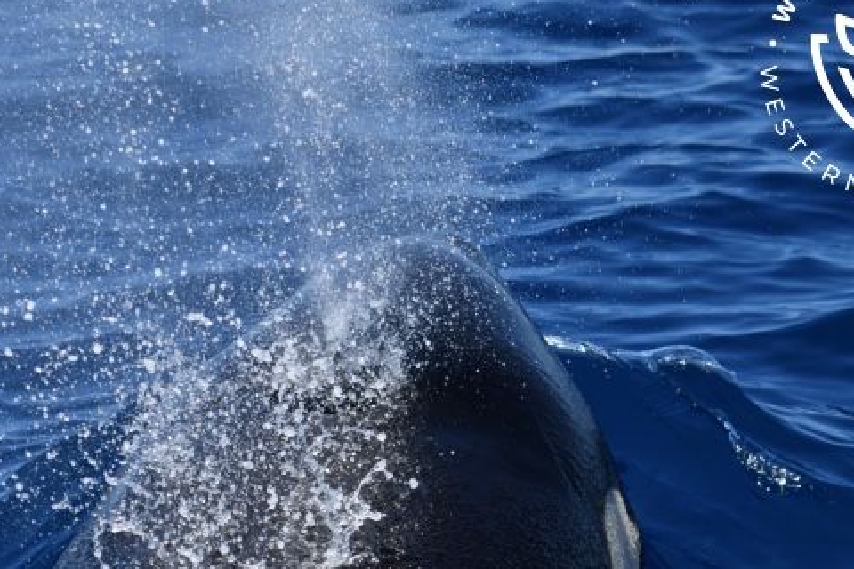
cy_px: 406
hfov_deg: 5.2
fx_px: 9488
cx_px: 317
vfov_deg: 3.4
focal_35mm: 400
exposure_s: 1/8000
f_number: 5.6
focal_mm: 240
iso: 1000
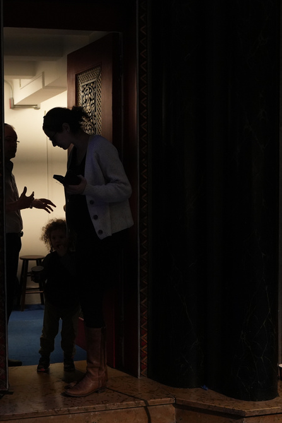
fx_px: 646
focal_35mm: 55
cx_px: 40
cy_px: 211
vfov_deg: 36.2
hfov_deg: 24.1
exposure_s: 1/250
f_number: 3.2
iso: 3200
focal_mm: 36
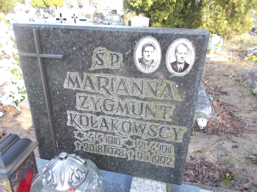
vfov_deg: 53.1
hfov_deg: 67.3
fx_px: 193
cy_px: 96
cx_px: 128
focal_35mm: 26
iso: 80
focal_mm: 4.6
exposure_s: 1/80
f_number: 3.2
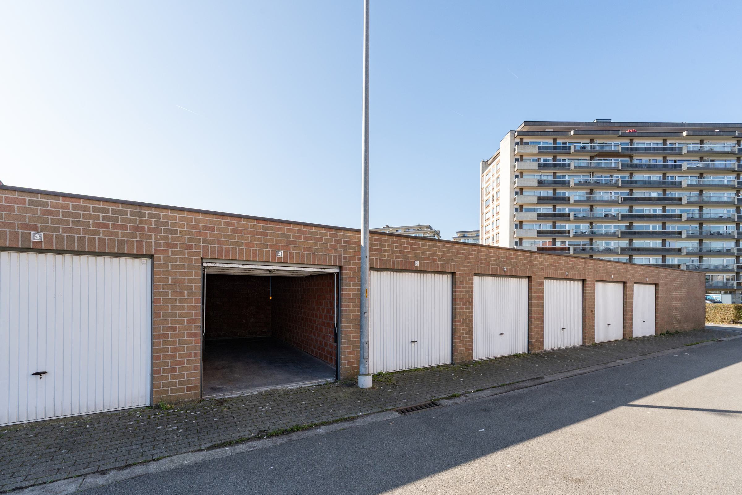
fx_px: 289
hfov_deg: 104.3
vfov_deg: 81.2
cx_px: 371
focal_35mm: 14
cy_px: 248
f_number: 11
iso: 250
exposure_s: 1/200
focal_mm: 14
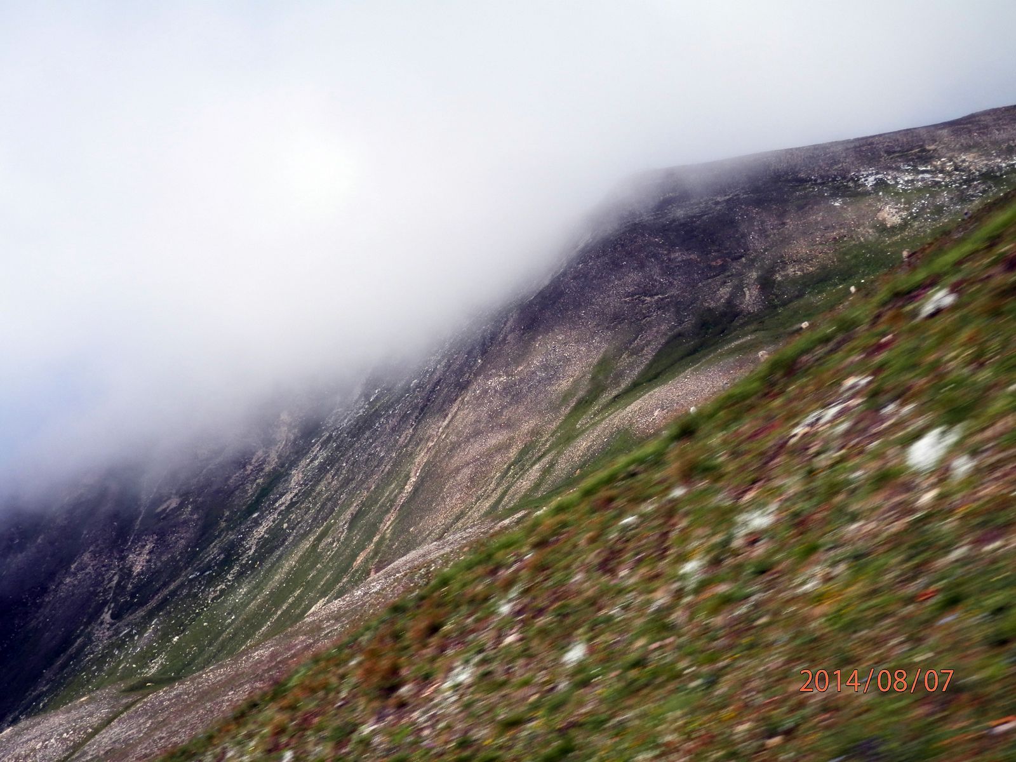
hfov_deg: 42.1
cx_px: 508
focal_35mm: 45
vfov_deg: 32.2
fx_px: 1321
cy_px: 381
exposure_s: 1/125
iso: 80
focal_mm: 8
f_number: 10.8
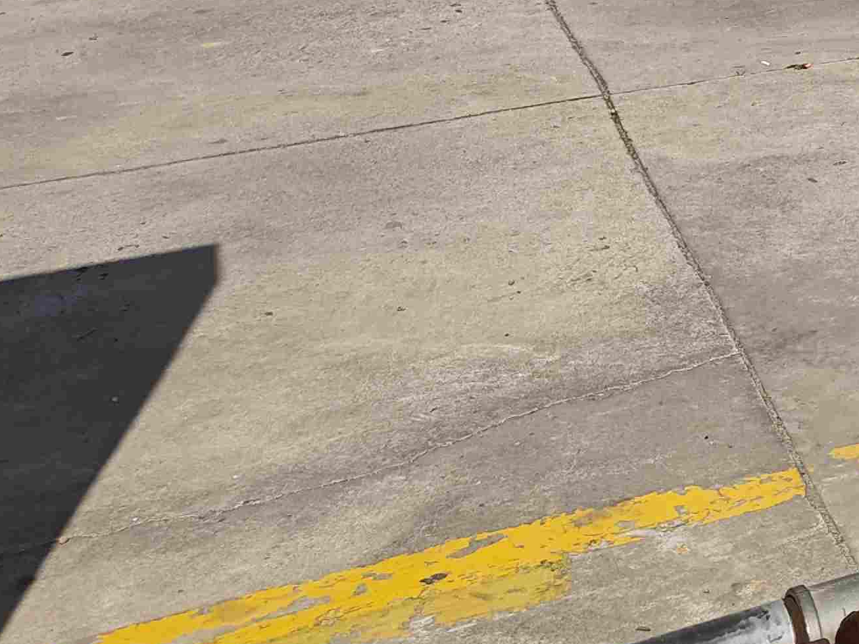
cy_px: -340
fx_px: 1861
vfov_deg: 17.5
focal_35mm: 75
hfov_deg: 21.4
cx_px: 1324
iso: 50
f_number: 1.88
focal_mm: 5.56
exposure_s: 1/1391
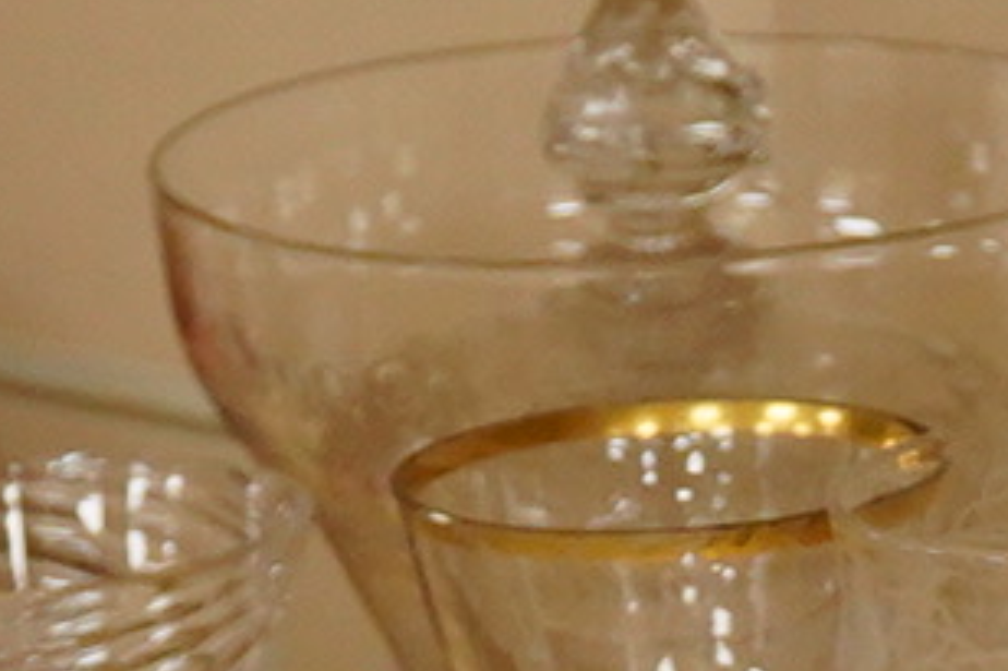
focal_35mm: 288
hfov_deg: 7.1
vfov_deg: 4.6
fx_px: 8059
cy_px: 1627
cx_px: 1057
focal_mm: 30
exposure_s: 1/160
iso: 2500
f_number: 8
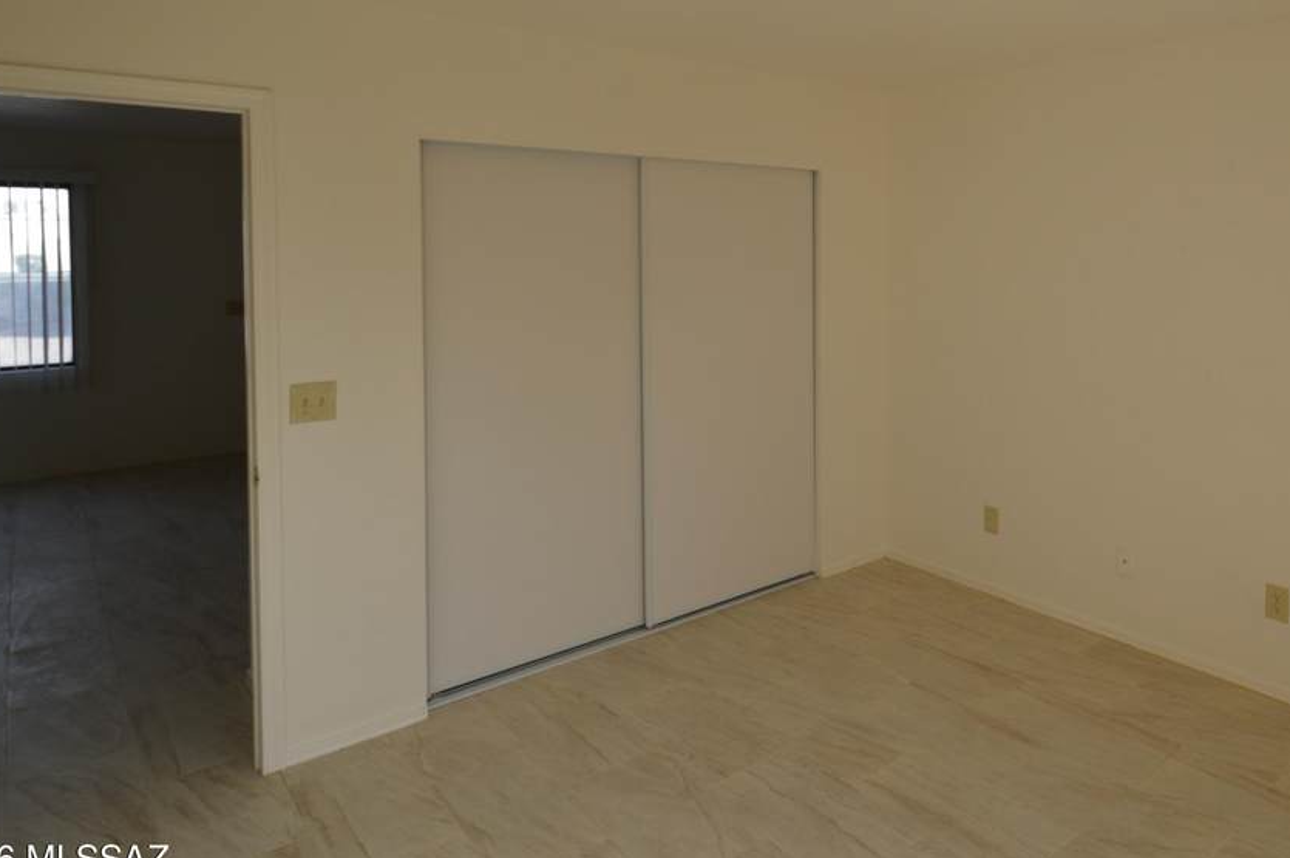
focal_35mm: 23
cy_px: 260
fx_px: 823
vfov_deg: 53.5
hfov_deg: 73.1
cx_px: 893
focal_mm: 10
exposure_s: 1/125
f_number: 5.6
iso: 160
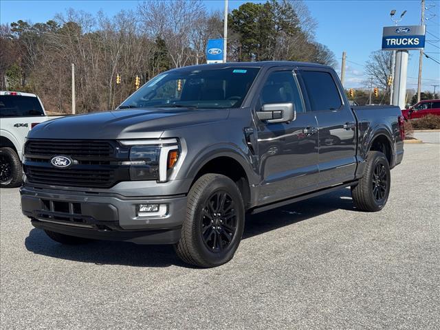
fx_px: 610
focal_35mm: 48
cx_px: 220
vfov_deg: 30.3
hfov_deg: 39.7
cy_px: 165
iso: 64
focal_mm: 6.76
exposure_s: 1/3817
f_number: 1.78
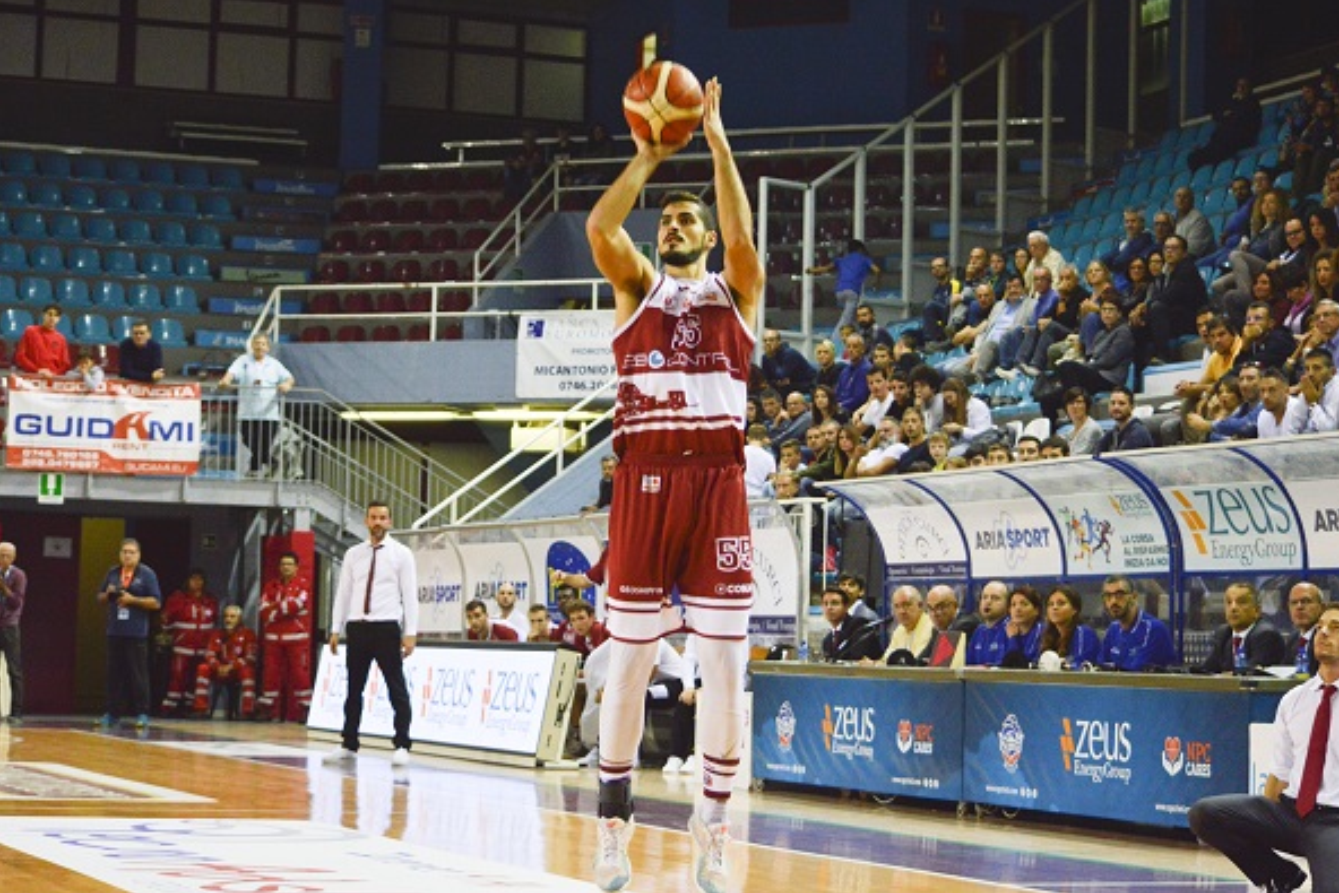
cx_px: 676
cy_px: 445
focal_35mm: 84
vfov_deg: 16.4
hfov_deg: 24.3
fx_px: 3107
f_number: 4.5
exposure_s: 1/250
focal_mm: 55
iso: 800
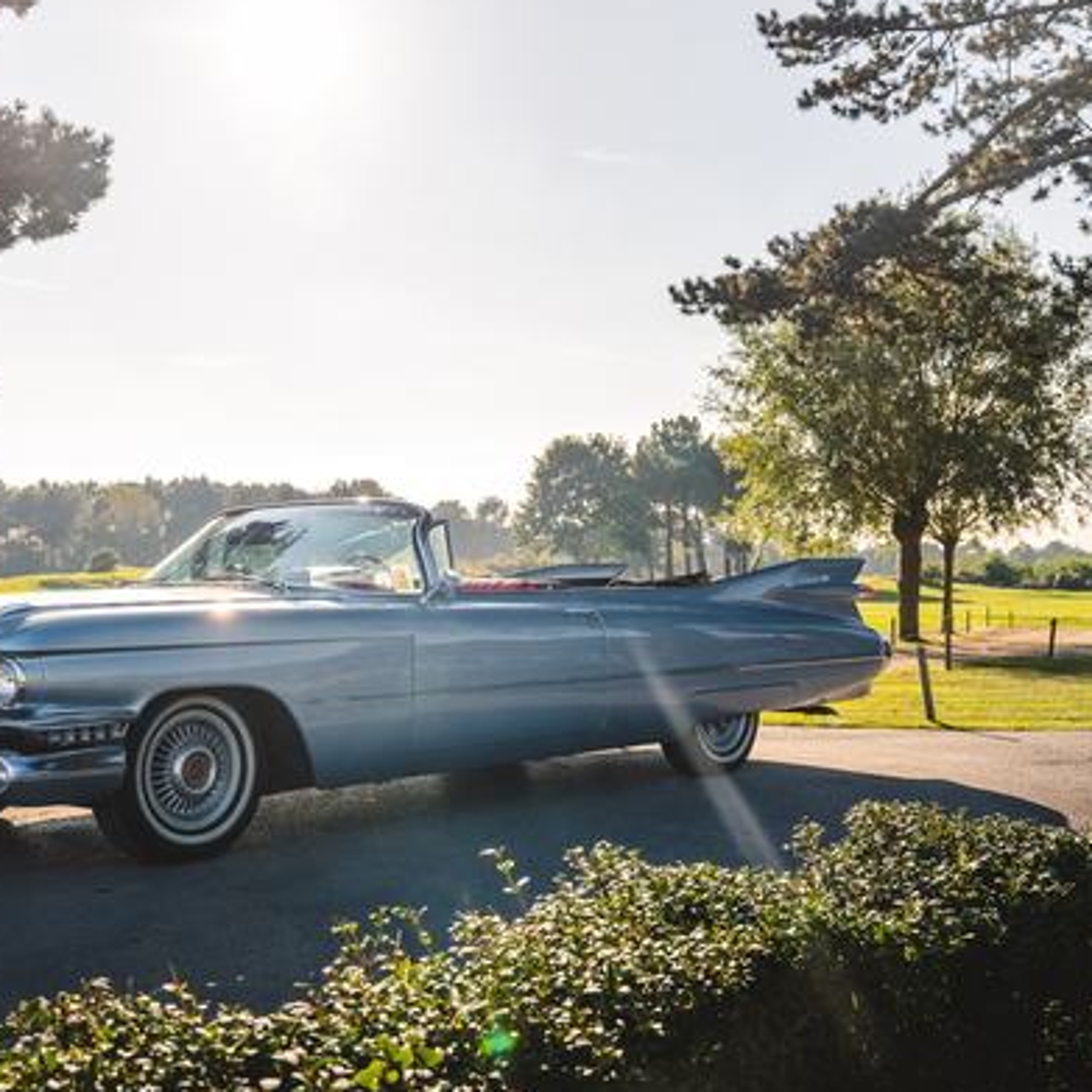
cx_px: 394
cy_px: 545
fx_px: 1567
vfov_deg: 38.4
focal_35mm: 44
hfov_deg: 38.1
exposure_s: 1/160
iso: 100
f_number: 5.6
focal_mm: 33.7
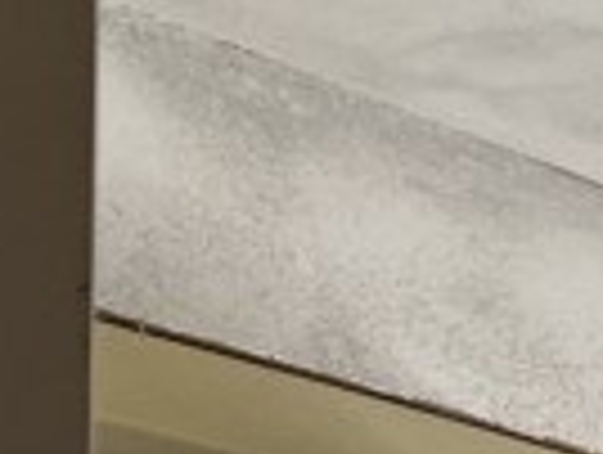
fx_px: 2705
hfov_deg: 9.9
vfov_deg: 8.2
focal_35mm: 155
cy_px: 1344
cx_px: 1768
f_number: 1.6
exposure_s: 1/100
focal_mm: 5.1
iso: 100
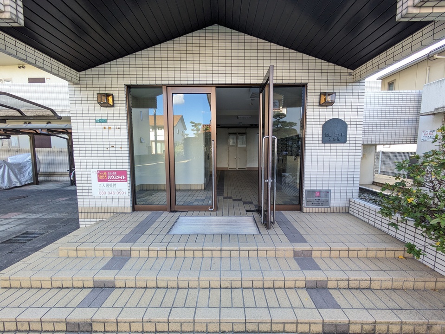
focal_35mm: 14
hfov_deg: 102.0
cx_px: 222
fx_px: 180
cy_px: 167
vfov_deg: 85.7
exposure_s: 1/120
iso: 79
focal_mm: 1.83
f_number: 2.2
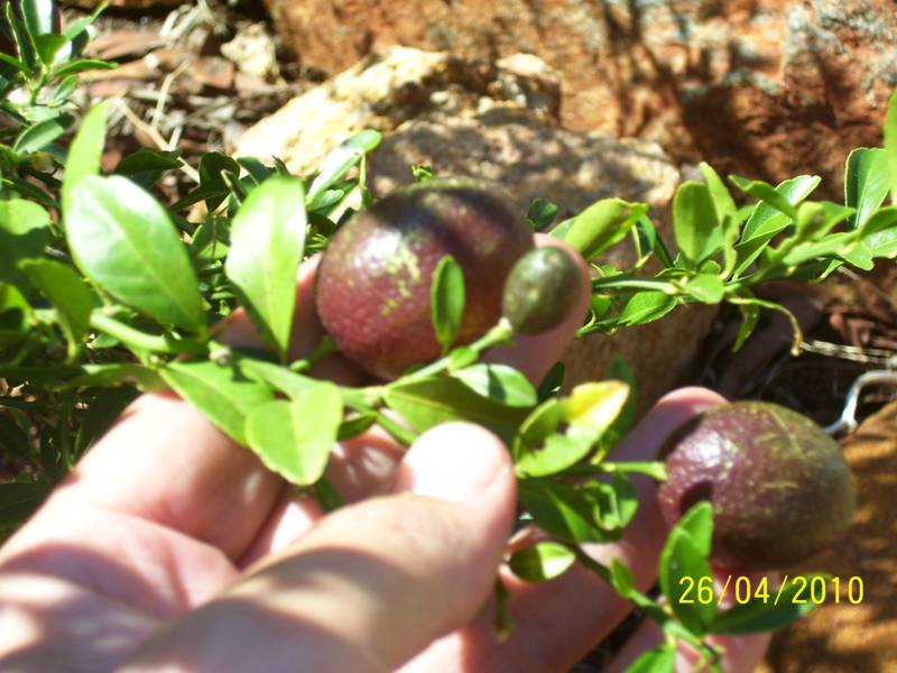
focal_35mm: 82
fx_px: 2125
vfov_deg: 18.0
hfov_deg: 23.8
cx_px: 448
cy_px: 336
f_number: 4.1
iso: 80
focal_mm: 13.5
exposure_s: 1/250
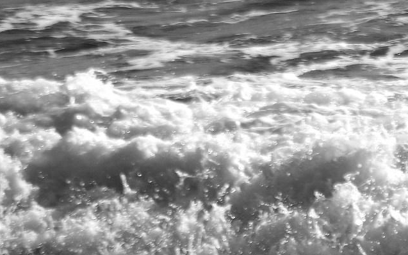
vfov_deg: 1.6
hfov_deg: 2.6
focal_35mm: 807
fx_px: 8973
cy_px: 145
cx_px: 699
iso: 100
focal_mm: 140
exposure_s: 1/500
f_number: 5.6
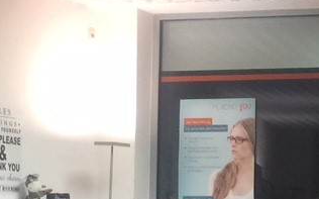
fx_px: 1381
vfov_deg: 8.2
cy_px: 178
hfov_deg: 13.0
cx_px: 316
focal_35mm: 159
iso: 64
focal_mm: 4.15
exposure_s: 1/33
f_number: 2.2
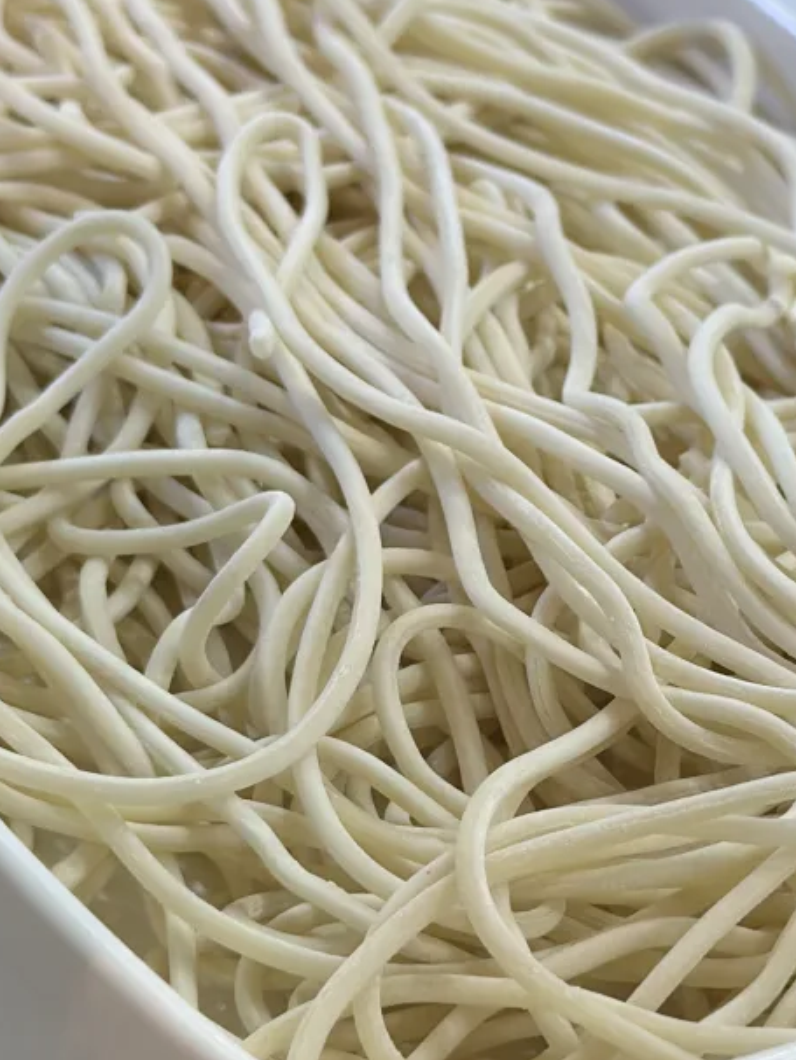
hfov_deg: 13.0
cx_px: 584
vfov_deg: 17.3
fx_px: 3493
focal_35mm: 114
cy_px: 546
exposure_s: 1/100
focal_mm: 6.86
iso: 125
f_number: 1.78
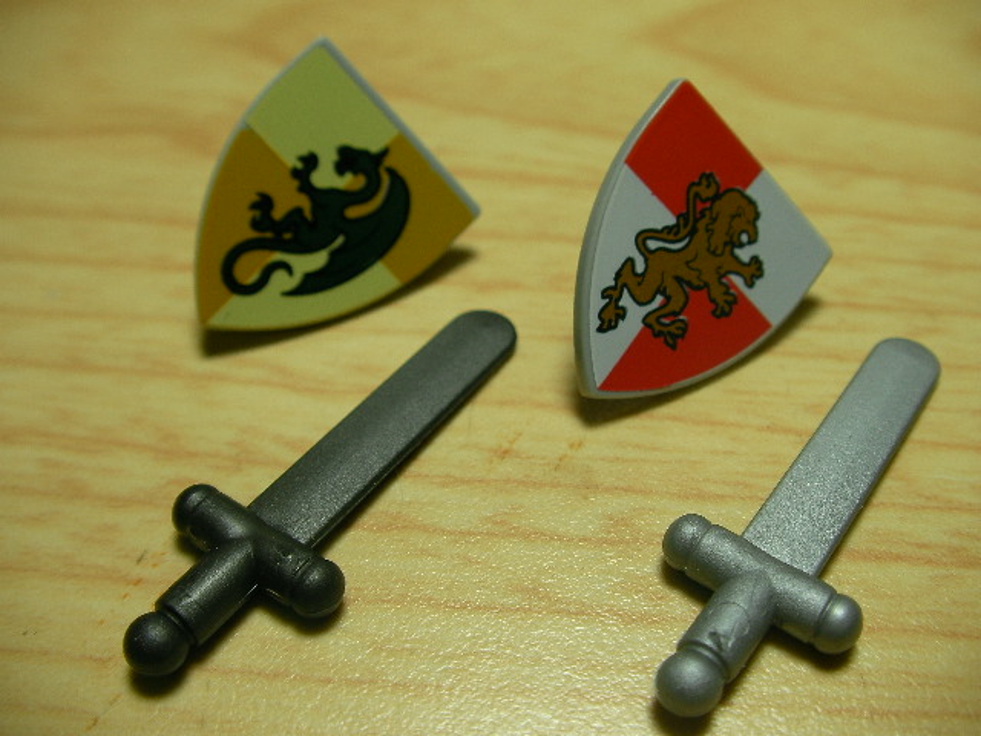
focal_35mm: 38
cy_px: 368
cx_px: 490
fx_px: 1077
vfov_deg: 37.7
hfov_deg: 49.0
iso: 50
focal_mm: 6.3
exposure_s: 1/65
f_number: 3.5
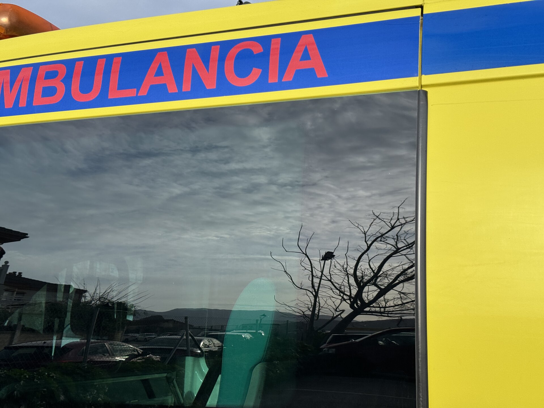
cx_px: 272
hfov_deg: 39.7
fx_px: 754
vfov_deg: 30.3
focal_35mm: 48
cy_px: 204
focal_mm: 6.76
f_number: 1.78
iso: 64
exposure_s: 1/1869
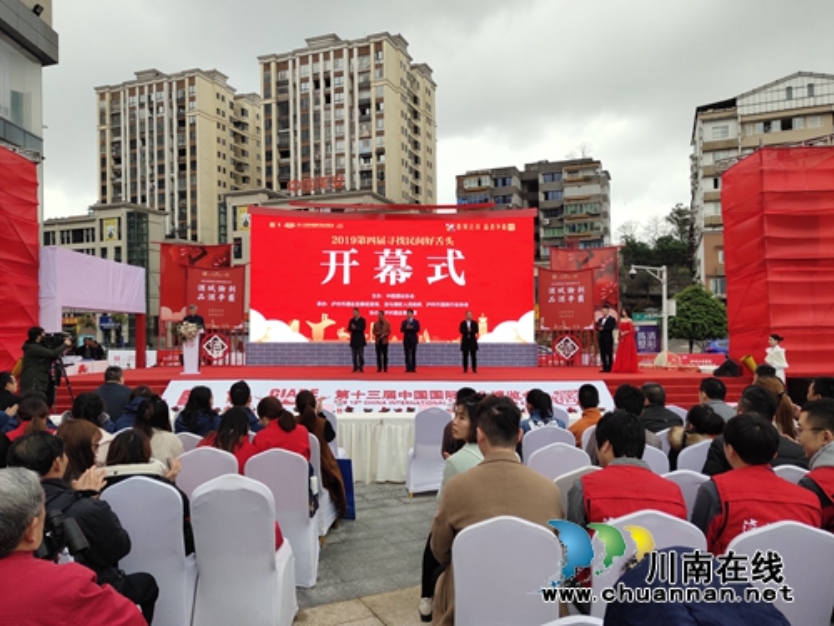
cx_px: 417
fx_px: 699
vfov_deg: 48.2
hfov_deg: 61.7
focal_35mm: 29
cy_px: 313
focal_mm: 4.27
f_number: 1.8
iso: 50
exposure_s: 1/231
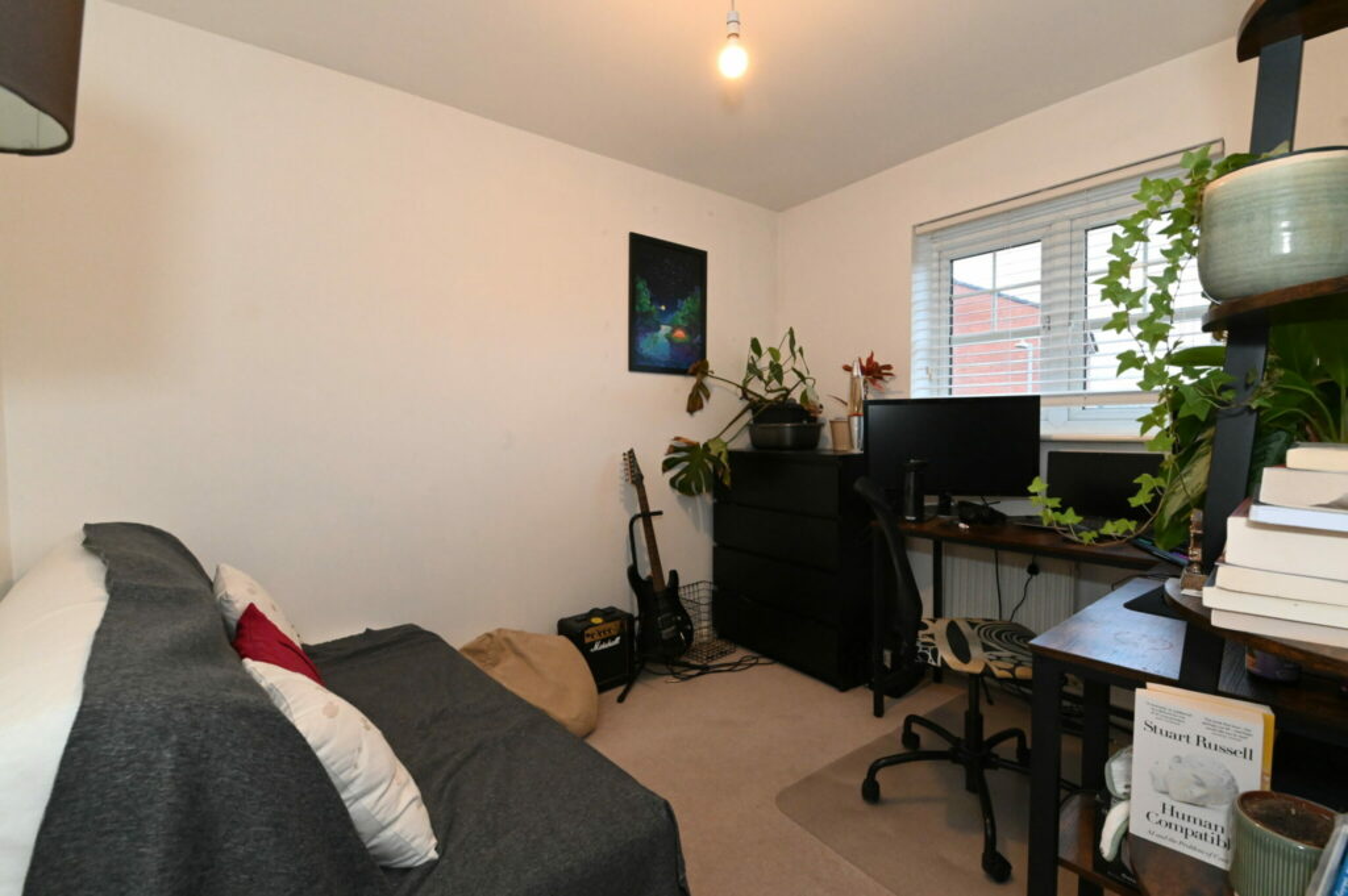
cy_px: 448
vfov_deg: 77.2
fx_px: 561
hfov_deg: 100.4
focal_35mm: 15
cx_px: 674
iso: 6400
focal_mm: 15
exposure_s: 1/80
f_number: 10
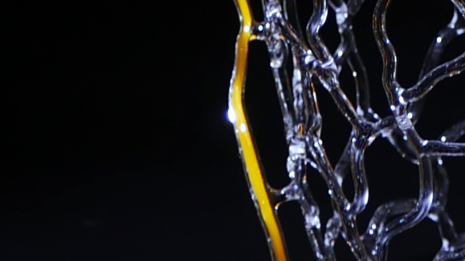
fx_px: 9307
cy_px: -569
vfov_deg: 1.6
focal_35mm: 755
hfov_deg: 2.9
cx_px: 672
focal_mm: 53
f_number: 4.5
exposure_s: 2.5
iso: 200
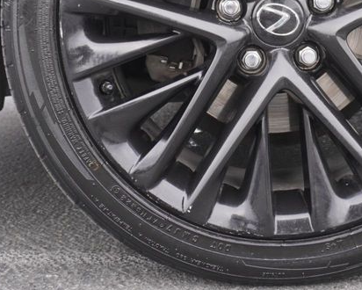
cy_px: 10
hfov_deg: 33.4
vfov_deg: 26.0
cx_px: 231
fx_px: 600
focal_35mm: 56
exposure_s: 1/80
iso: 100
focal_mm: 16
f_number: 4.5
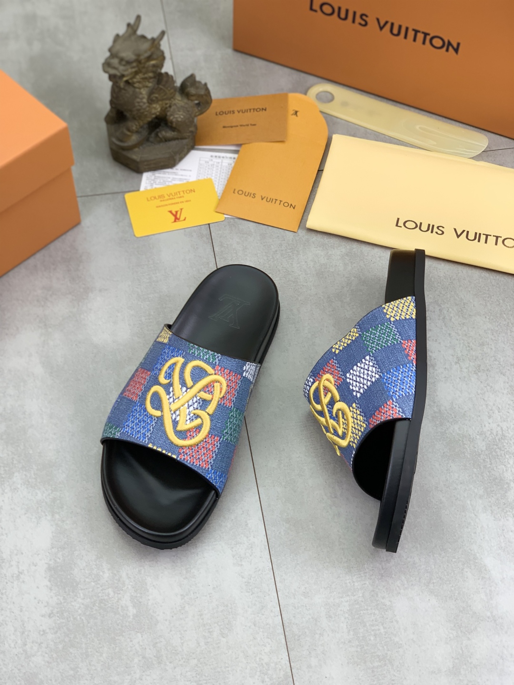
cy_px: 342
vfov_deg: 36.8
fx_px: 1030
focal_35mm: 52
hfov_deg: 28.0
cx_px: 257
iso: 20
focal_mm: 6
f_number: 2.4
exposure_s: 1/100
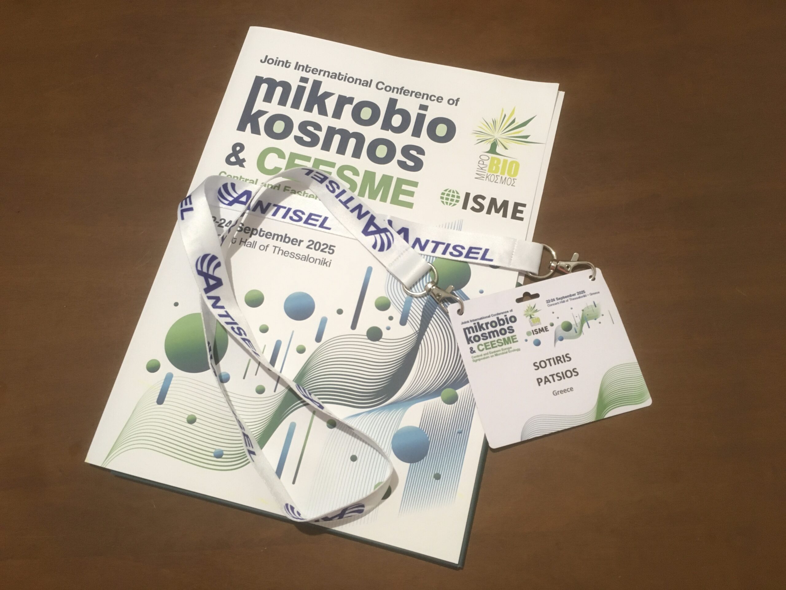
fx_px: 658
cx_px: 393
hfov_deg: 61.7
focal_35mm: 29
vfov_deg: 48.2
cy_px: 295
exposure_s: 1/33
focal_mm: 4.15
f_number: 2.2
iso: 200
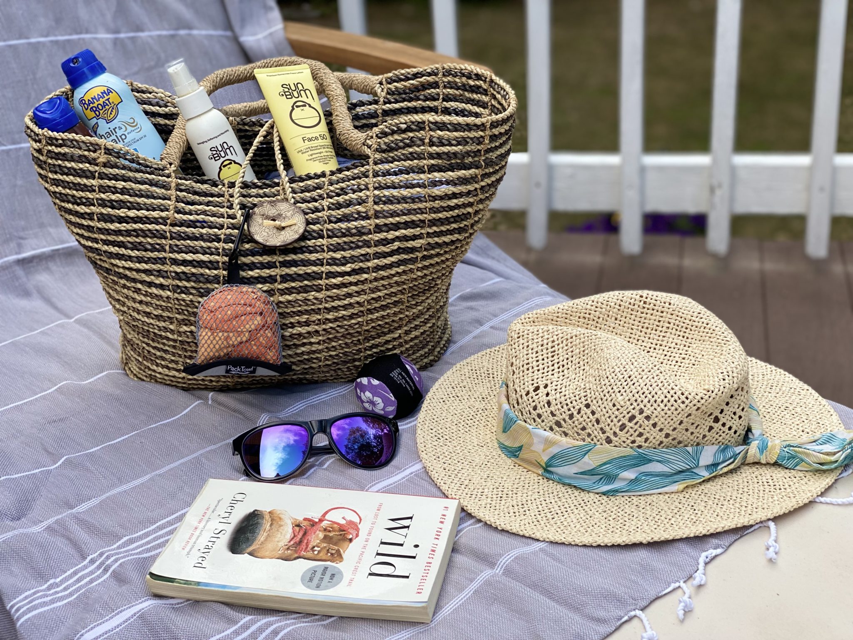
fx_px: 1281
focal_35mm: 52
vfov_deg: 28.0
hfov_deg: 36.8
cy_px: 320
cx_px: 426
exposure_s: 1/122
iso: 25
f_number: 2
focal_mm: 6
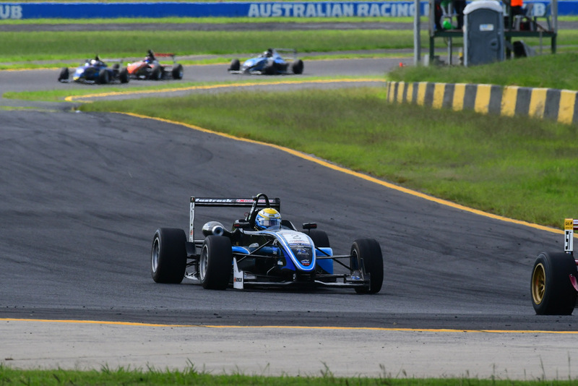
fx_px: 12045
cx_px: 289
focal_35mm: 750
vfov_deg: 1.8
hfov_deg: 2.7
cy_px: 193
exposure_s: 1/640
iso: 800
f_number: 13
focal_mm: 500
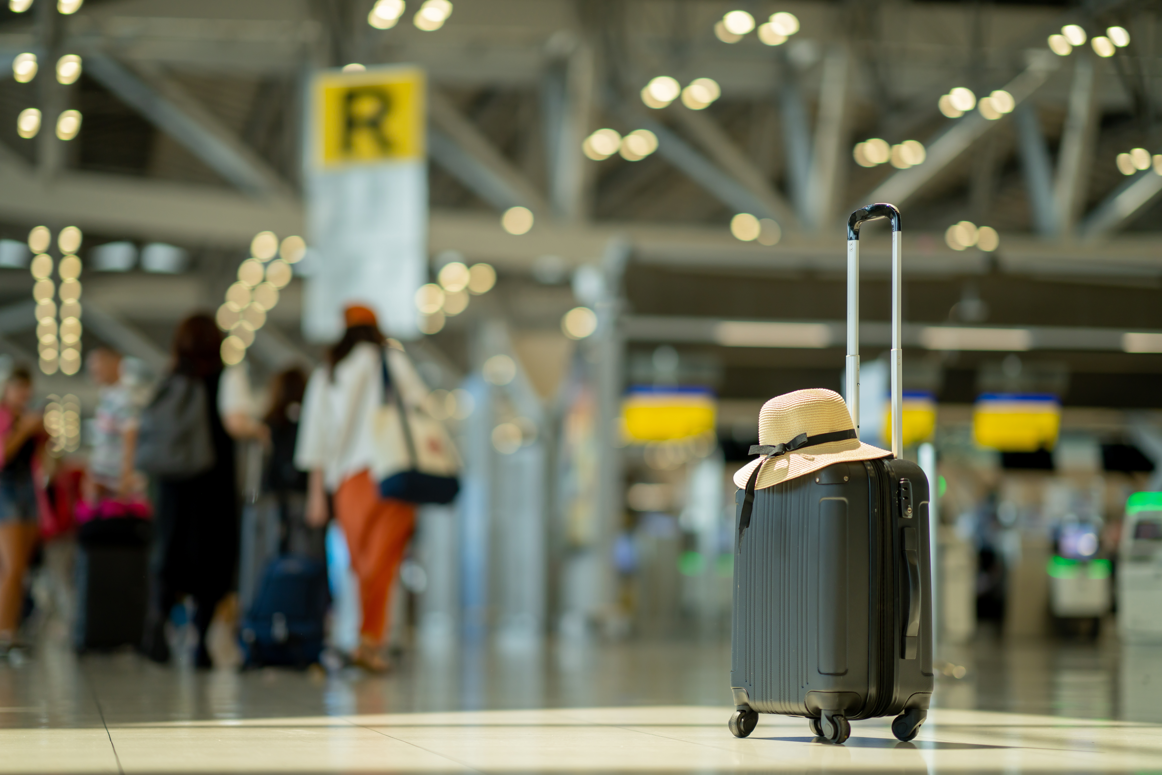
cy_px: 388
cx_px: 581
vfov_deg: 16.1
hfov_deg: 23.9
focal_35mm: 85
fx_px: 2743
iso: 160
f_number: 1.4
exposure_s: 1/400
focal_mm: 85
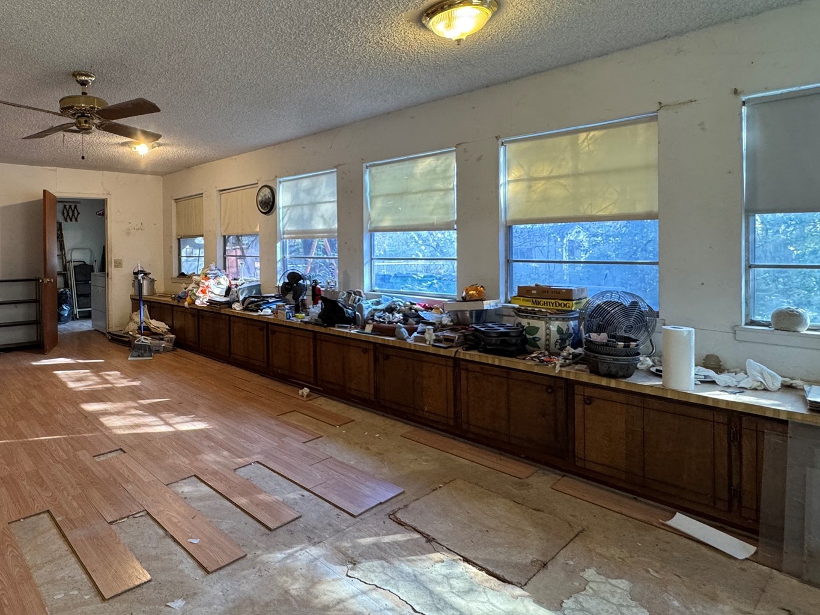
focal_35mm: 21
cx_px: 244
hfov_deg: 75.3
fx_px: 498
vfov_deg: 63.1
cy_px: 257
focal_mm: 2.22
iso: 250
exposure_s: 1/120
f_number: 2.2
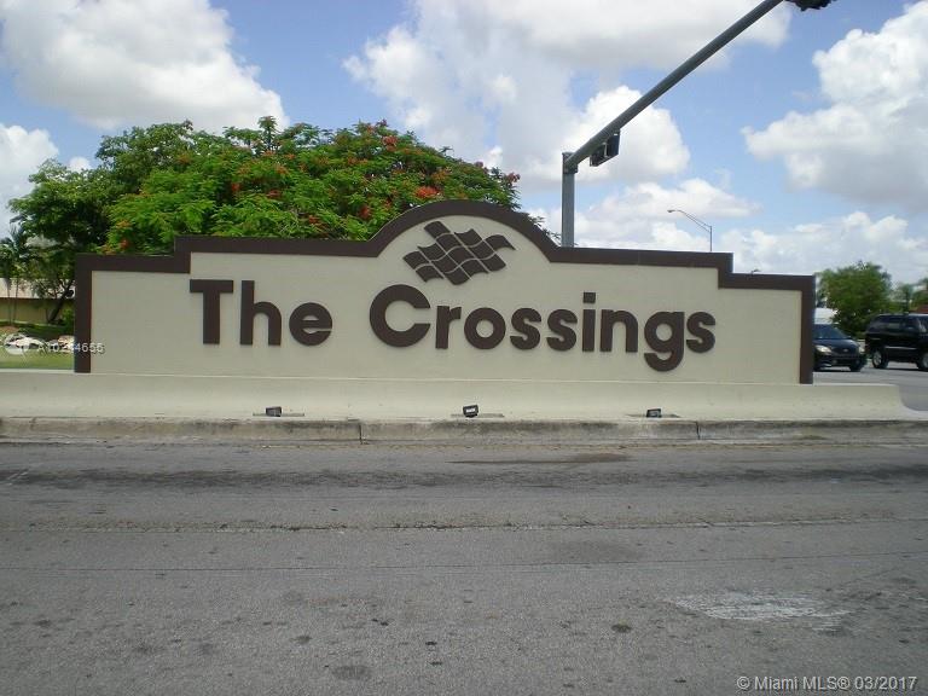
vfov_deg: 37.7
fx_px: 1019
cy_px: 348
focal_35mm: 38
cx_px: 464
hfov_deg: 49.0
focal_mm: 6.3
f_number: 4.6
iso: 77
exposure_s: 1/523
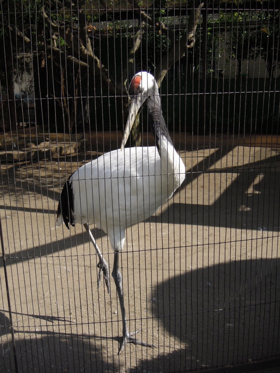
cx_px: 140
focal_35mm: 45
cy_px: 186
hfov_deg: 32.2
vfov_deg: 42.1
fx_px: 485
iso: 160
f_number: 3.5
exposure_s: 1/1250
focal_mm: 8.1
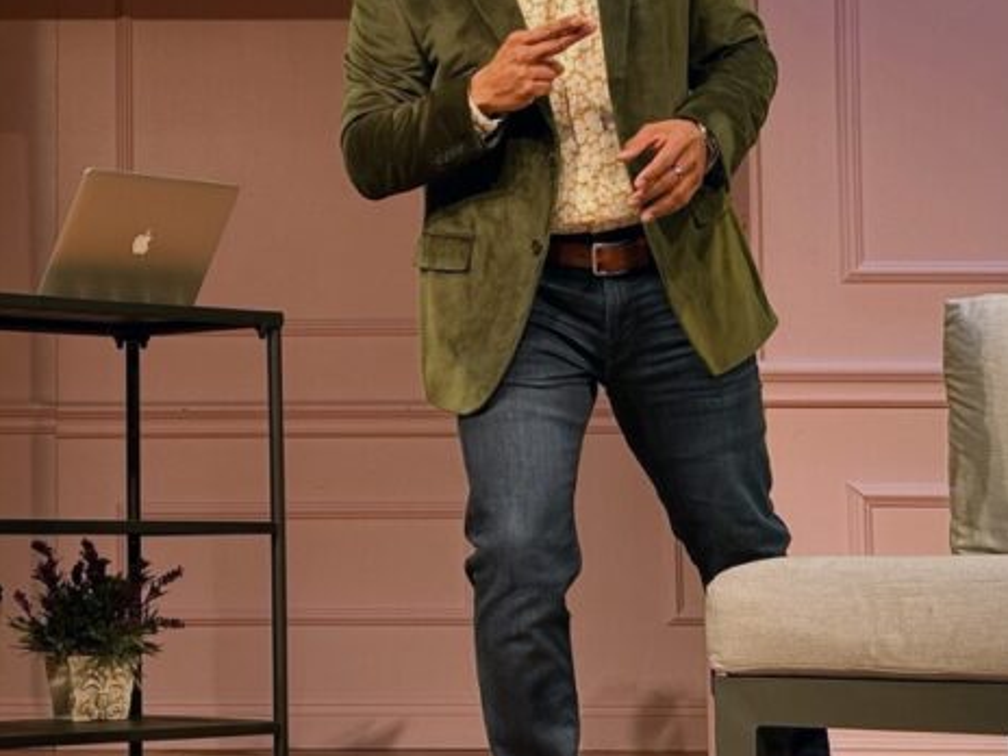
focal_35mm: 106
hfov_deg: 18.3
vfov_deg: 13.9
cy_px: 200
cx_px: 167
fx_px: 3087
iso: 80
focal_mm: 6.76
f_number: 1.78
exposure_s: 1/120
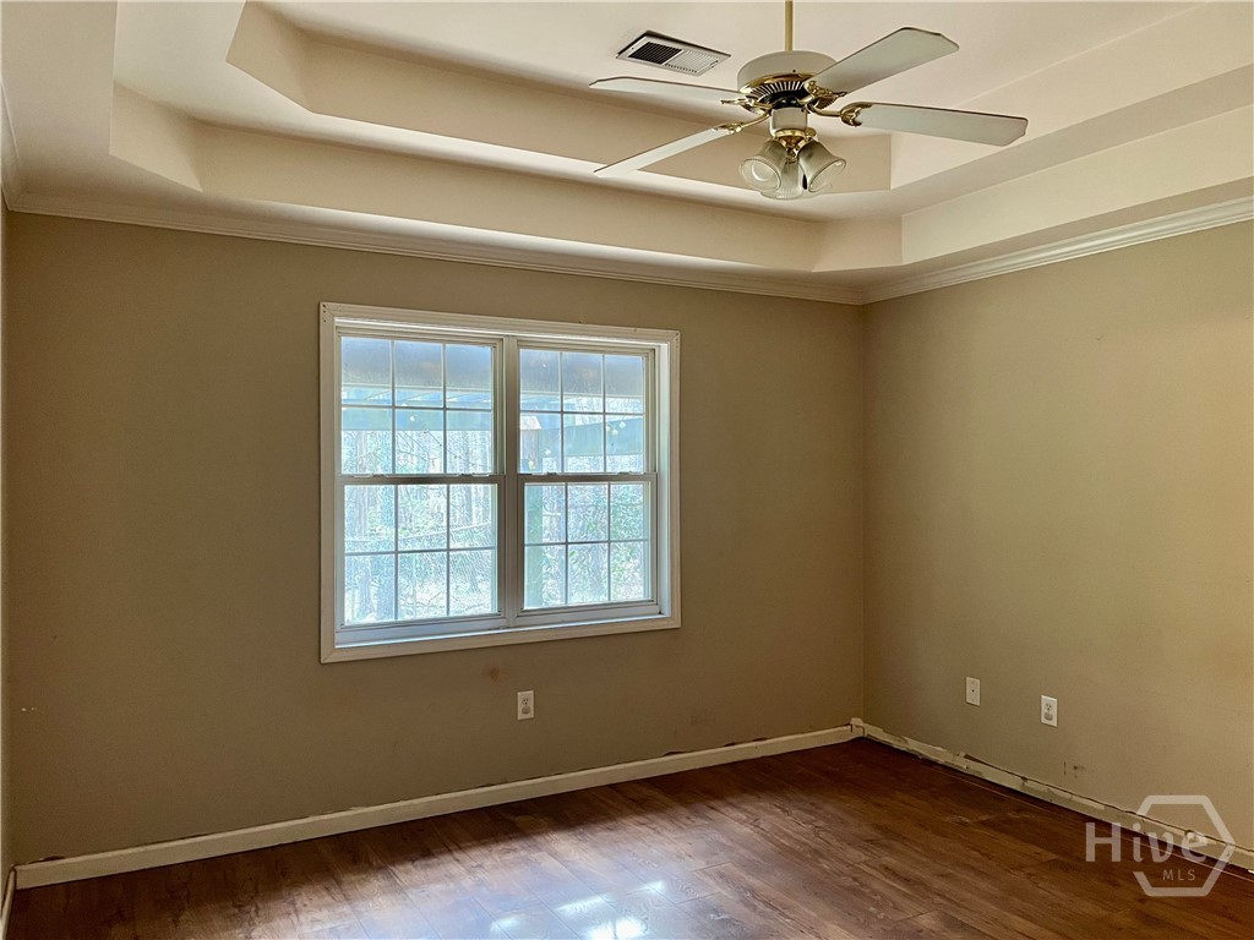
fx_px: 942
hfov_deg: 67.3
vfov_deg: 53.1
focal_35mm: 26
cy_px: 470
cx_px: 627
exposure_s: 1/60
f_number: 1.6
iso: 400
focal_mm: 5.1
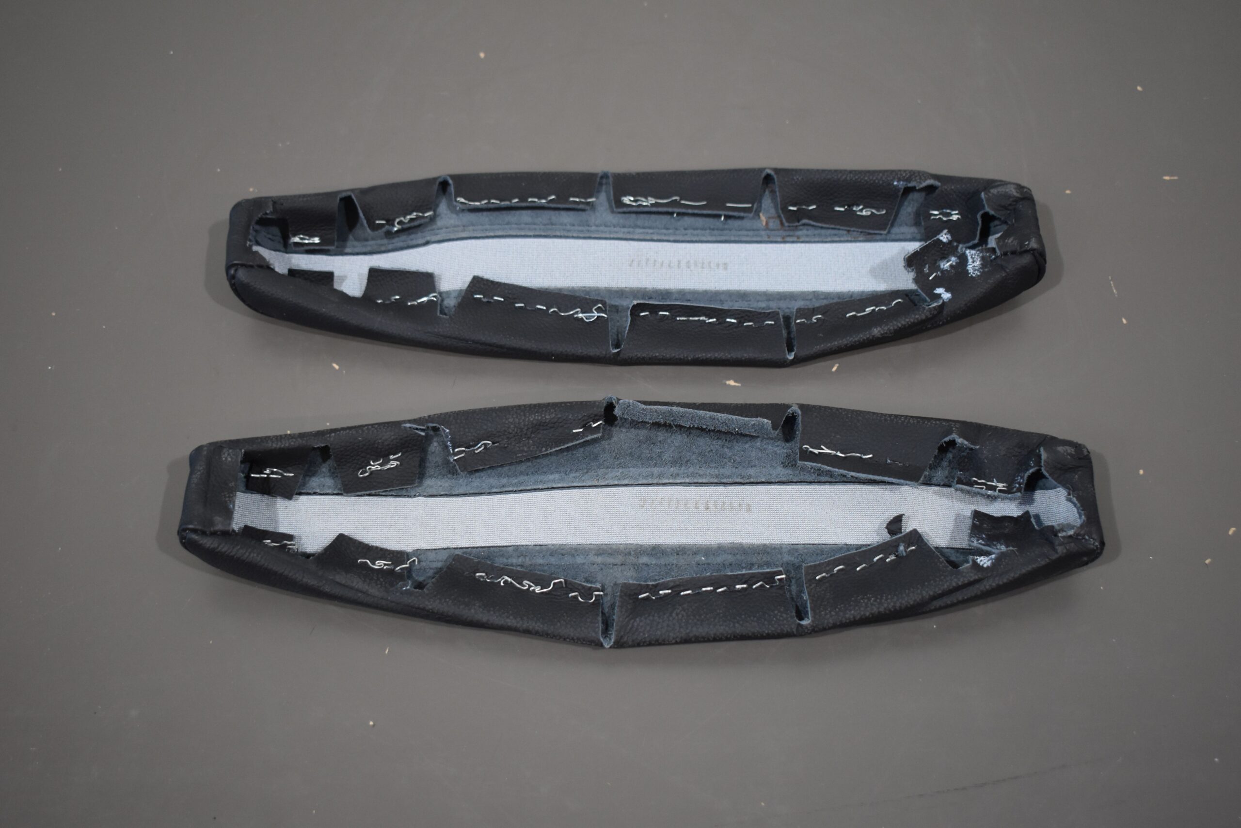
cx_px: 620
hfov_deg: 45.0
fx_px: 1500
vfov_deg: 30.9
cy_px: 414
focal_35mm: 44
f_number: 4.2
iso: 800
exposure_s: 1/160
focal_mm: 29
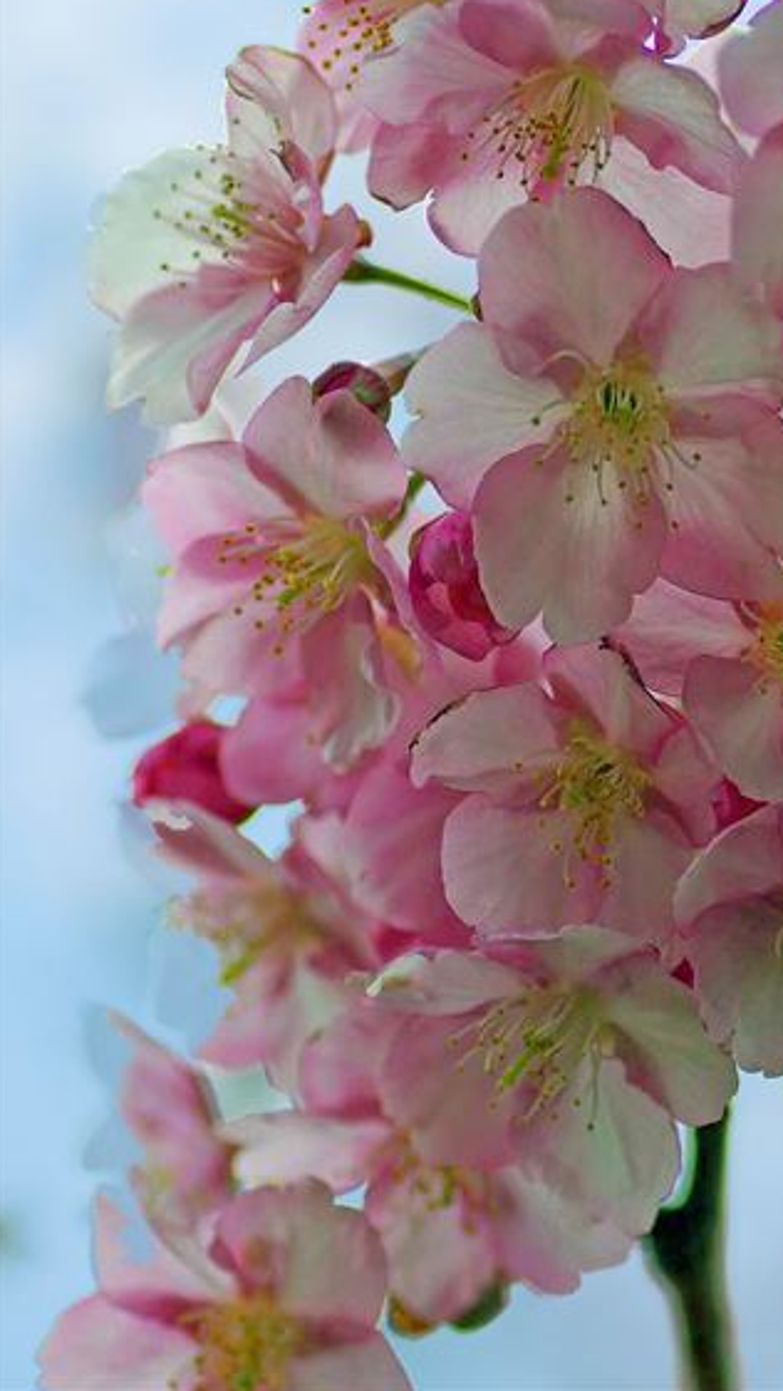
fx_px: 7448
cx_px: 652
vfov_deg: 10.6
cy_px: 402
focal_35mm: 202
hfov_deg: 6.0
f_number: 4
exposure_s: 1/750
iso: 100
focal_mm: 90
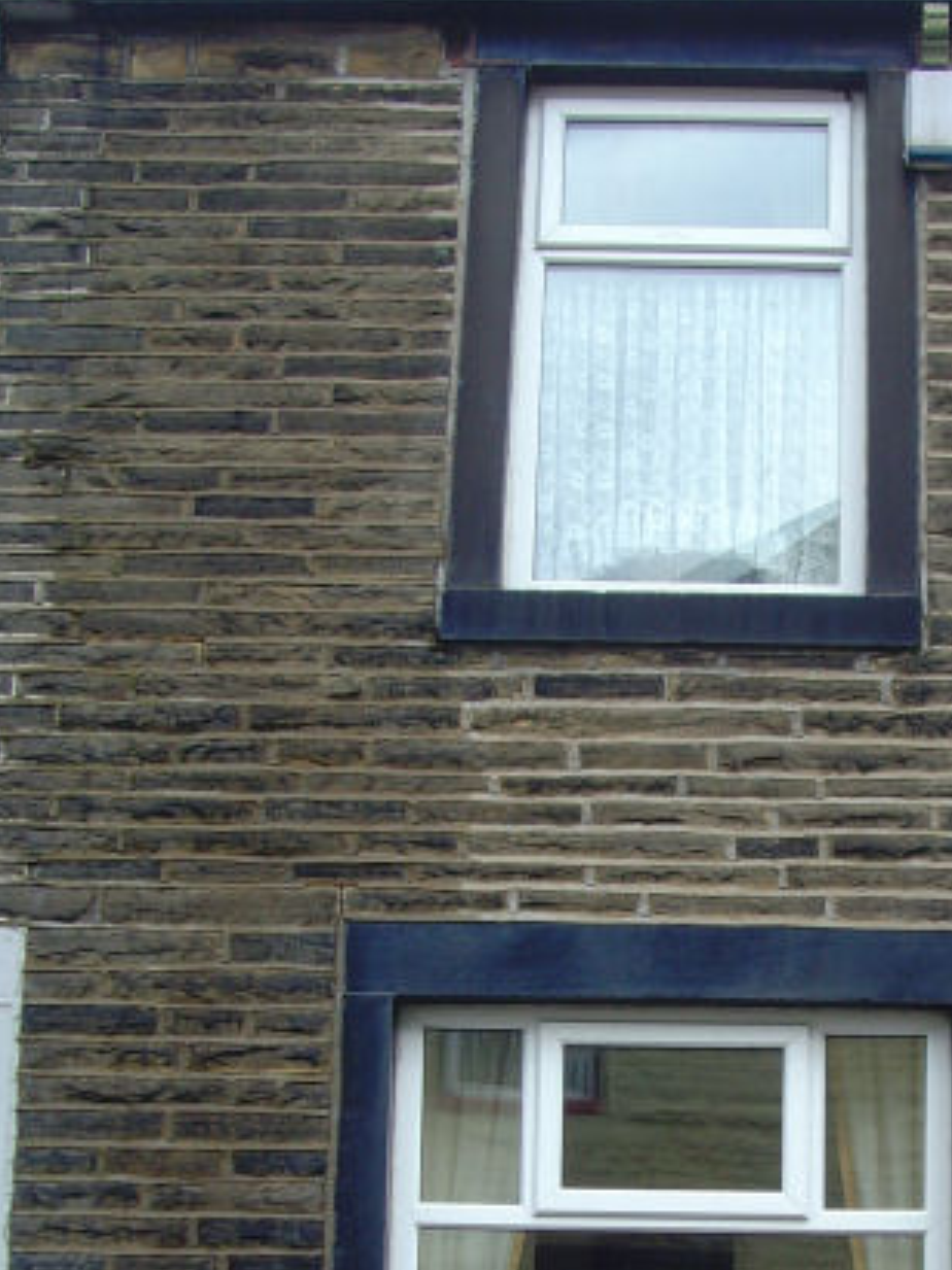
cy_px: 1023
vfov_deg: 25.2
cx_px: 767
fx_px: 2788
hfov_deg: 19.2
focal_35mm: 76
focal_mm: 6.6
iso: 80
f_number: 3.5
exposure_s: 1/180
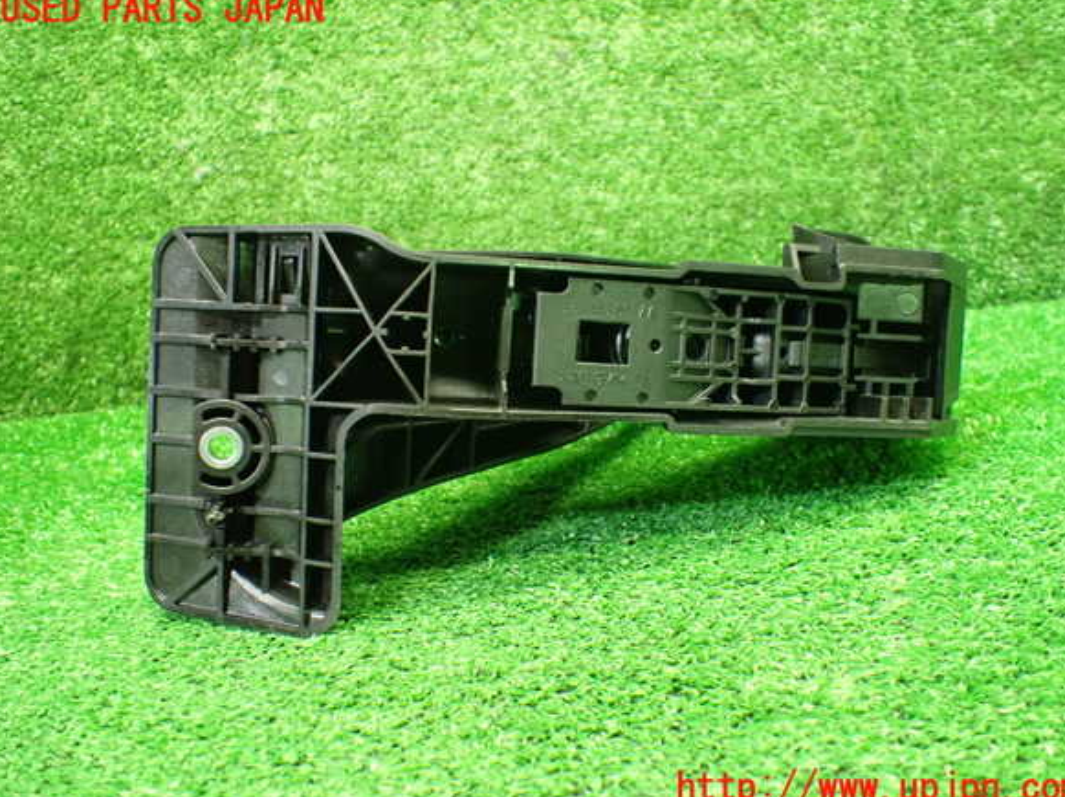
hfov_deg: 58.4
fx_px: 953
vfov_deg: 45.4
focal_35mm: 31
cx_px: 541
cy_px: 399
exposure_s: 1/50
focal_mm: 5.4
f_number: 2.3
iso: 800
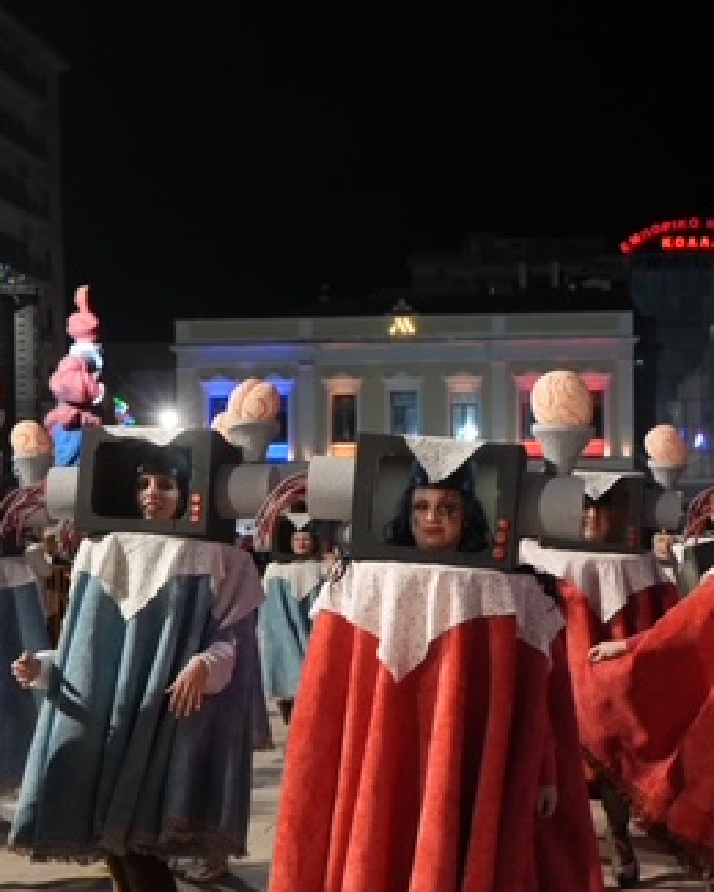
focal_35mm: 61
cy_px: 568
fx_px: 1611
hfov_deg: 24.9
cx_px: 467
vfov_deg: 30.8
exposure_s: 1/250
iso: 2000
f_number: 4
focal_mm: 33
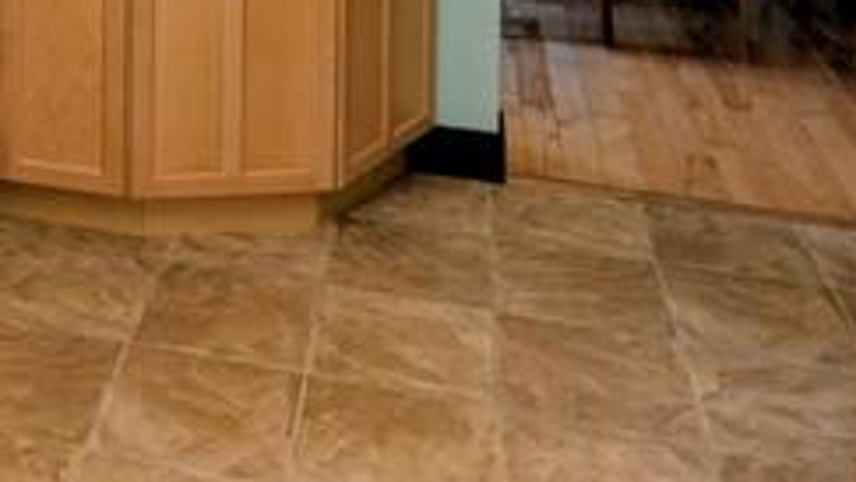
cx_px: 21
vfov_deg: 17.6
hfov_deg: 34.7
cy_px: -387
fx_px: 1249
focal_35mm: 55
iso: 42
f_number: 1.7
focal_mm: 2.02
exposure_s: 1/439
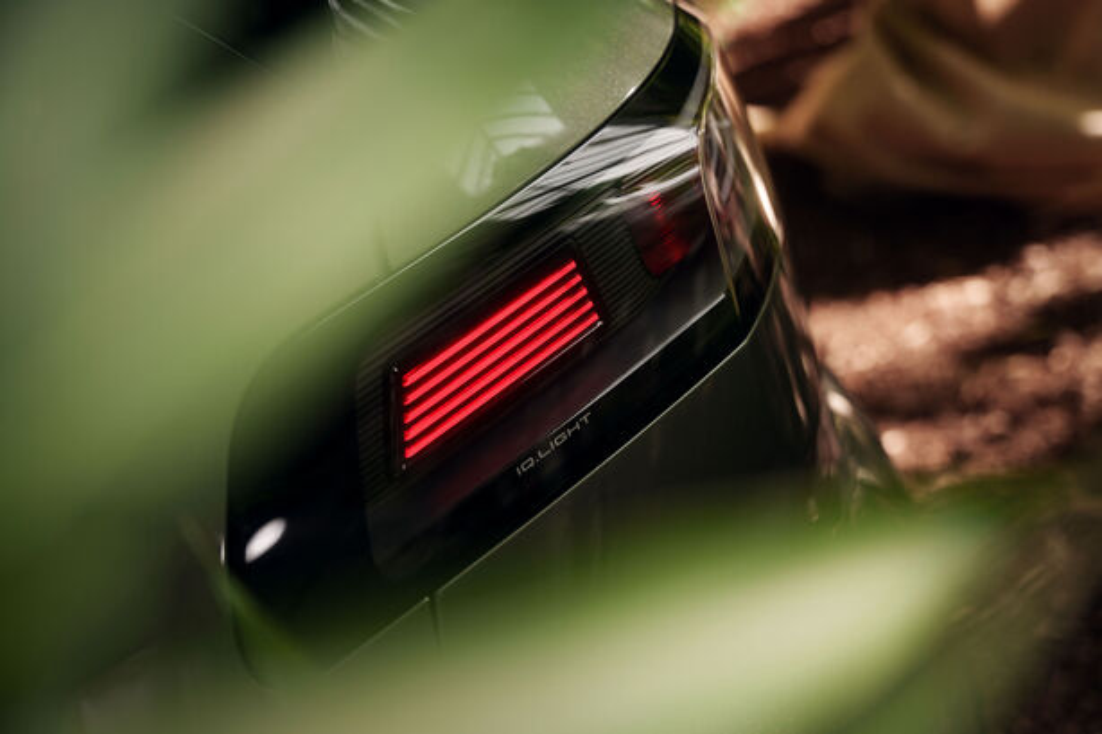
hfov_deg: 50.4
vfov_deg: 34.8
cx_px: 551
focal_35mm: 38
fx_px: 1172
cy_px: 367
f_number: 2.8
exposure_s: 1/160
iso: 160
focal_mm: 38.3
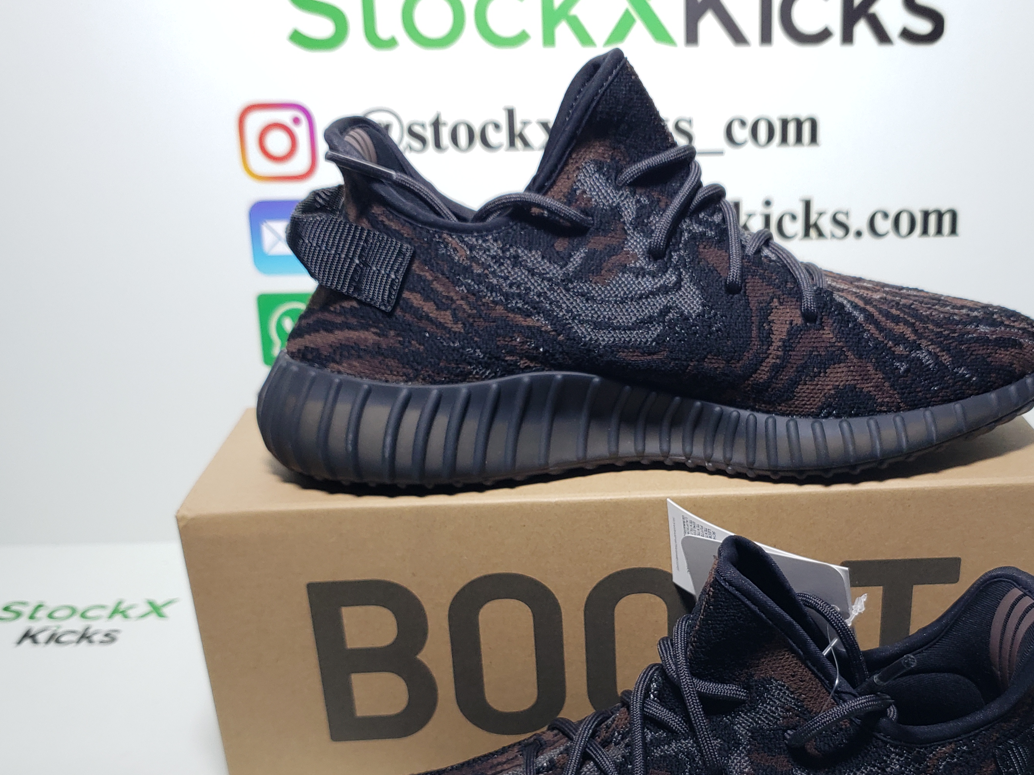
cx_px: 629
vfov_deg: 36.4
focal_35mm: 39
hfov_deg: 47.5
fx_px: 1165
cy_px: 520
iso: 50
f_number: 2.4
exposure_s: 1/214
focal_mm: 4.3
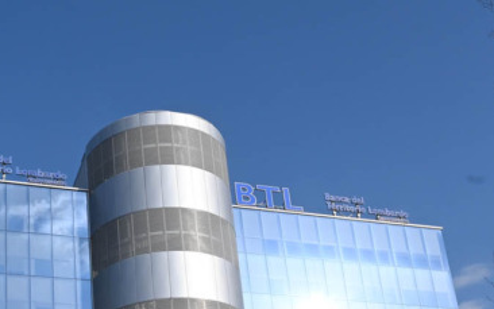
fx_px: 792
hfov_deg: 33.7
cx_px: 104
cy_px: 371
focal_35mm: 59
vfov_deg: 20.6
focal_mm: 16.5
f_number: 16
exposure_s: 1/200
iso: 160
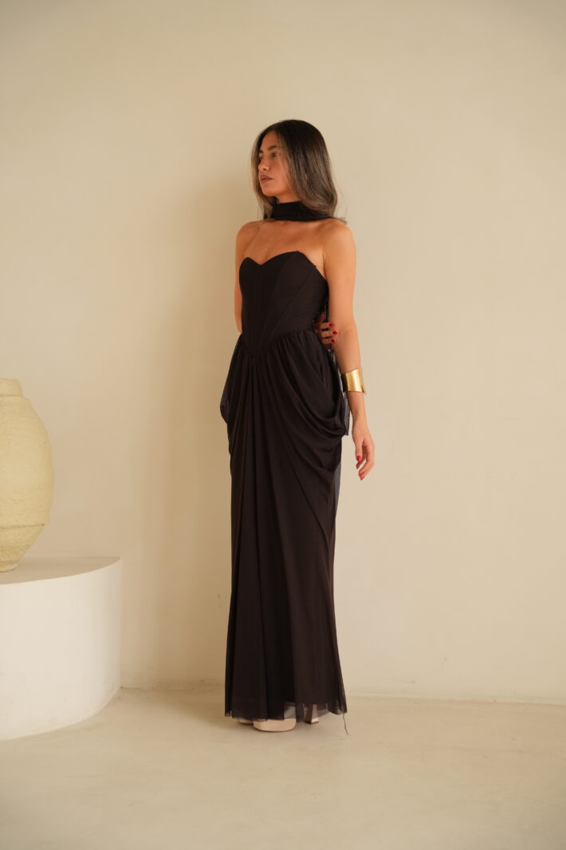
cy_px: 425
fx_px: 1097
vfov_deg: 42.3
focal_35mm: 46
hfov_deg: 28.9
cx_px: 283
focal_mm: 46.5
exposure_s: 1/125
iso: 640
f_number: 4
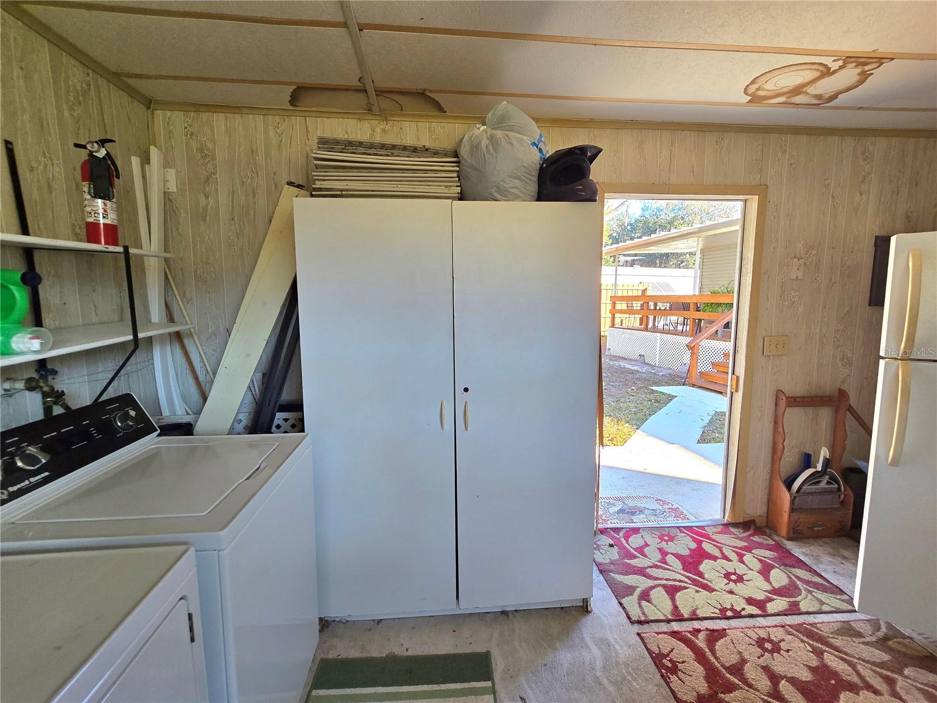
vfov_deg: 89.9
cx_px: 468
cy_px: 352
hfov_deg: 106.2
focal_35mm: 13
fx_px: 352
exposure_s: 1/101
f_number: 2.2
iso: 125
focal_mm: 2.2
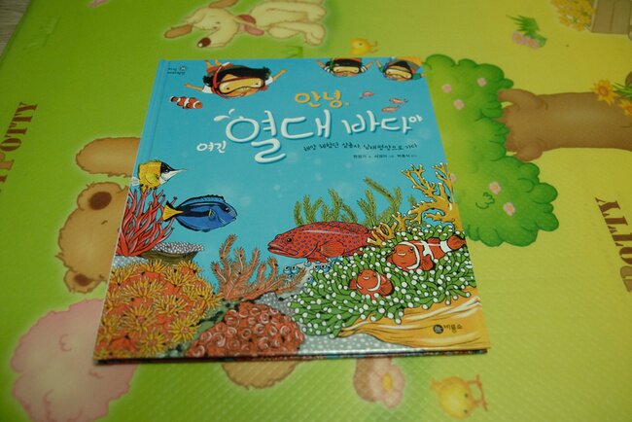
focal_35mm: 33
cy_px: 211
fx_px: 580
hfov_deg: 57.2
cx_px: 316
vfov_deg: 40.0
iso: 800
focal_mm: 22
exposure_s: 1/100
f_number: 2.8
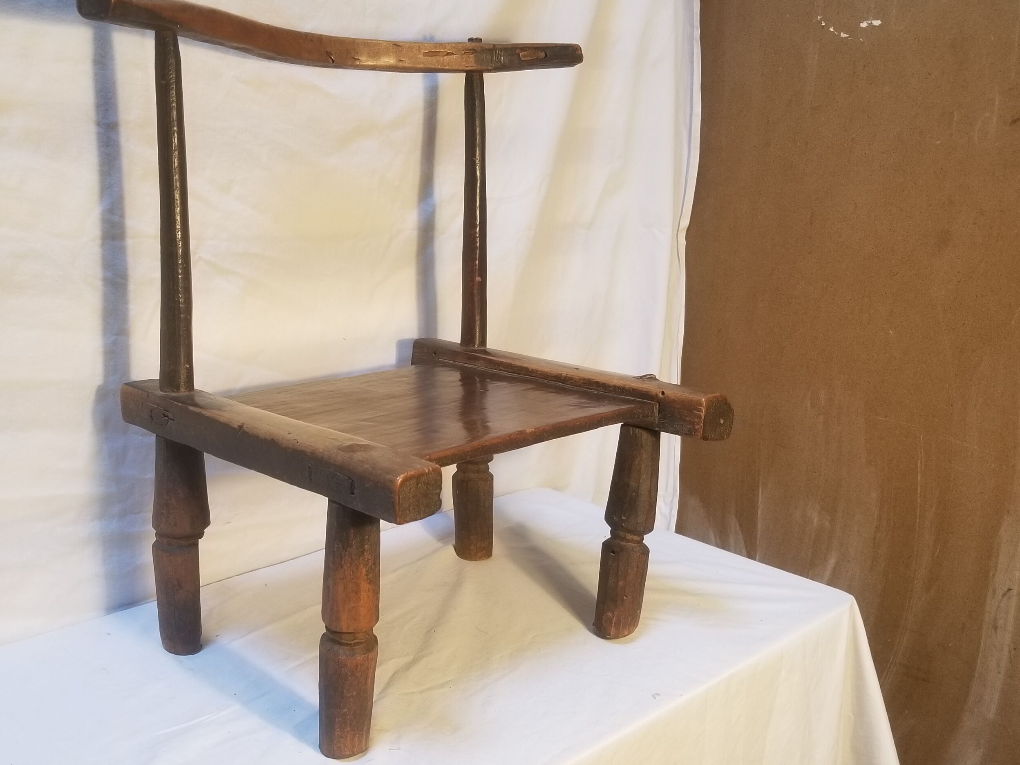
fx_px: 884
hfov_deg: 59.8
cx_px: 451
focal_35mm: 30
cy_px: 379
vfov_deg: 46.8
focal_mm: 4.25
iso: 125
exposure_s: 1/50
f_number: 1.7
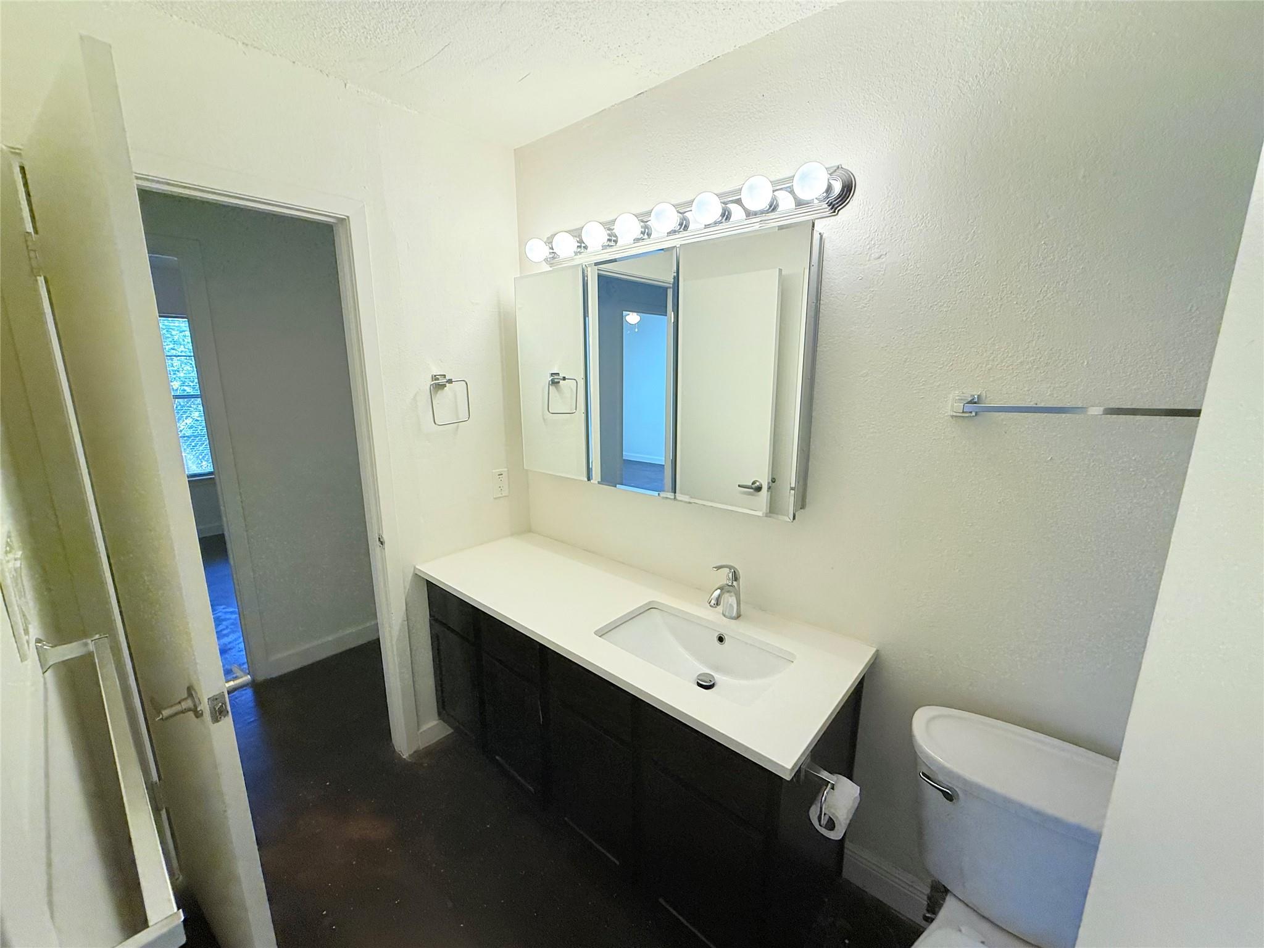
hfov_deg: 102.1
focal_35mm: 14
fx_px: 511
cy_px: 474
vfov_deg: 85.7
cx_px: 632
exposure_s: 1/120
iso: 125
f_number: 2.2
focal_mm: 2.22
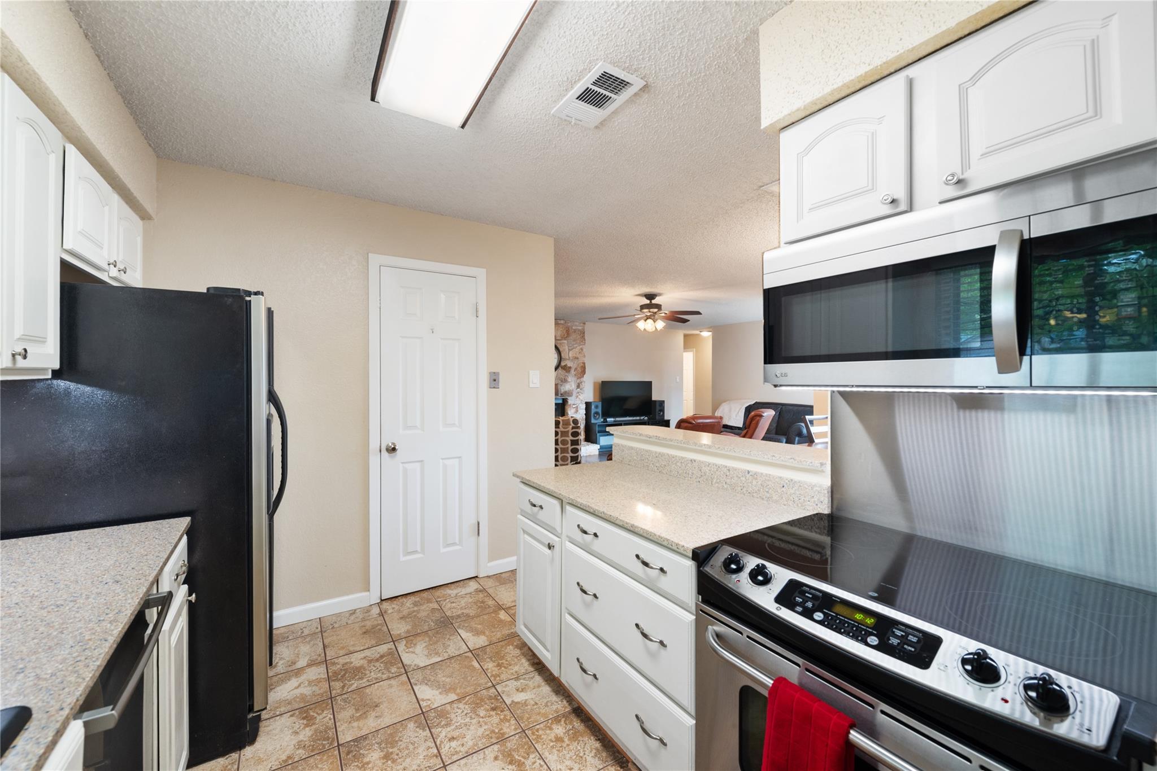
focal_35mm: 15
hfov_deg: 100.4
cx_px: 578
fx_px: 482
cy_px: 386
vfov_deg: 77.3
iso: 400
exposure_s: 1/2
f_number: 8
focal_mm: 15
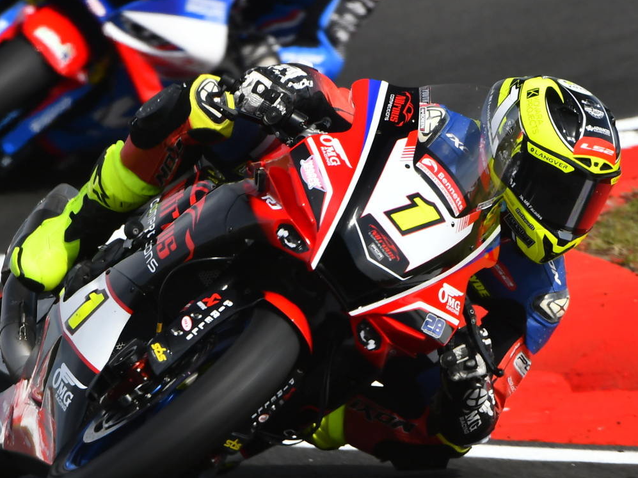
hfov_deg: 1.5
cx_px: 341
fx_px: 24817
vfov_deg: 1.1
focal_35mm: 1347
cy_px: 178
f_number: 7.1
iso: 220
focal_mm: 490
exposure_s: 1/500
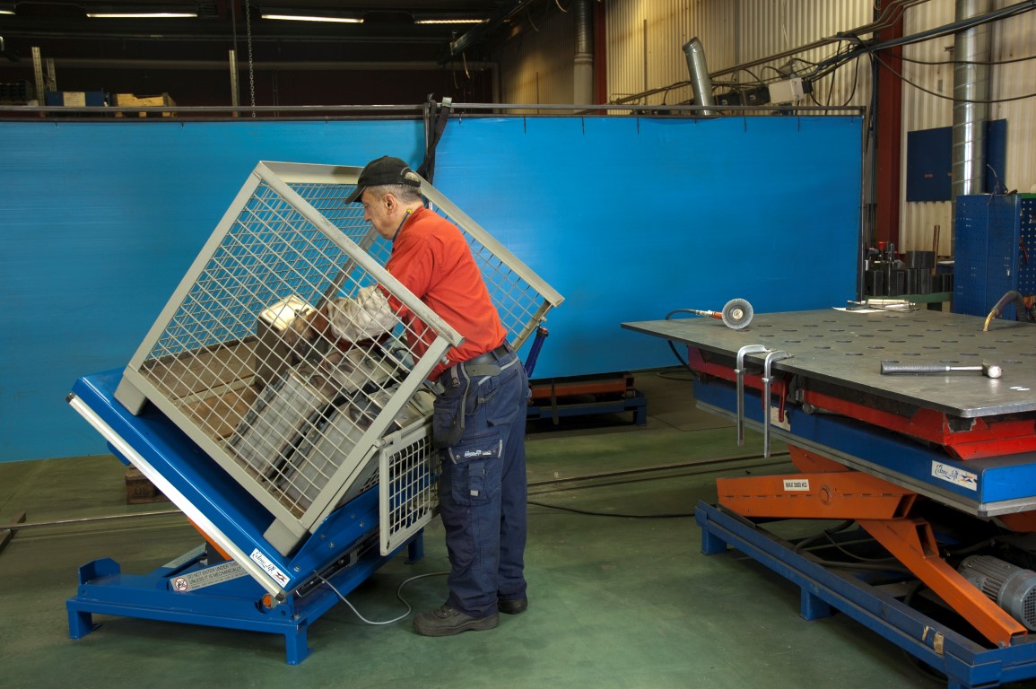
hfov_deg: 53.2
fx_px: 1035
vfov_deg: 36.8
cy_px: 344
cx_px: 518
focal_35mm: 36
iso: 200
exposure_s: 1/15
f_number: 4
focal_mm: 24
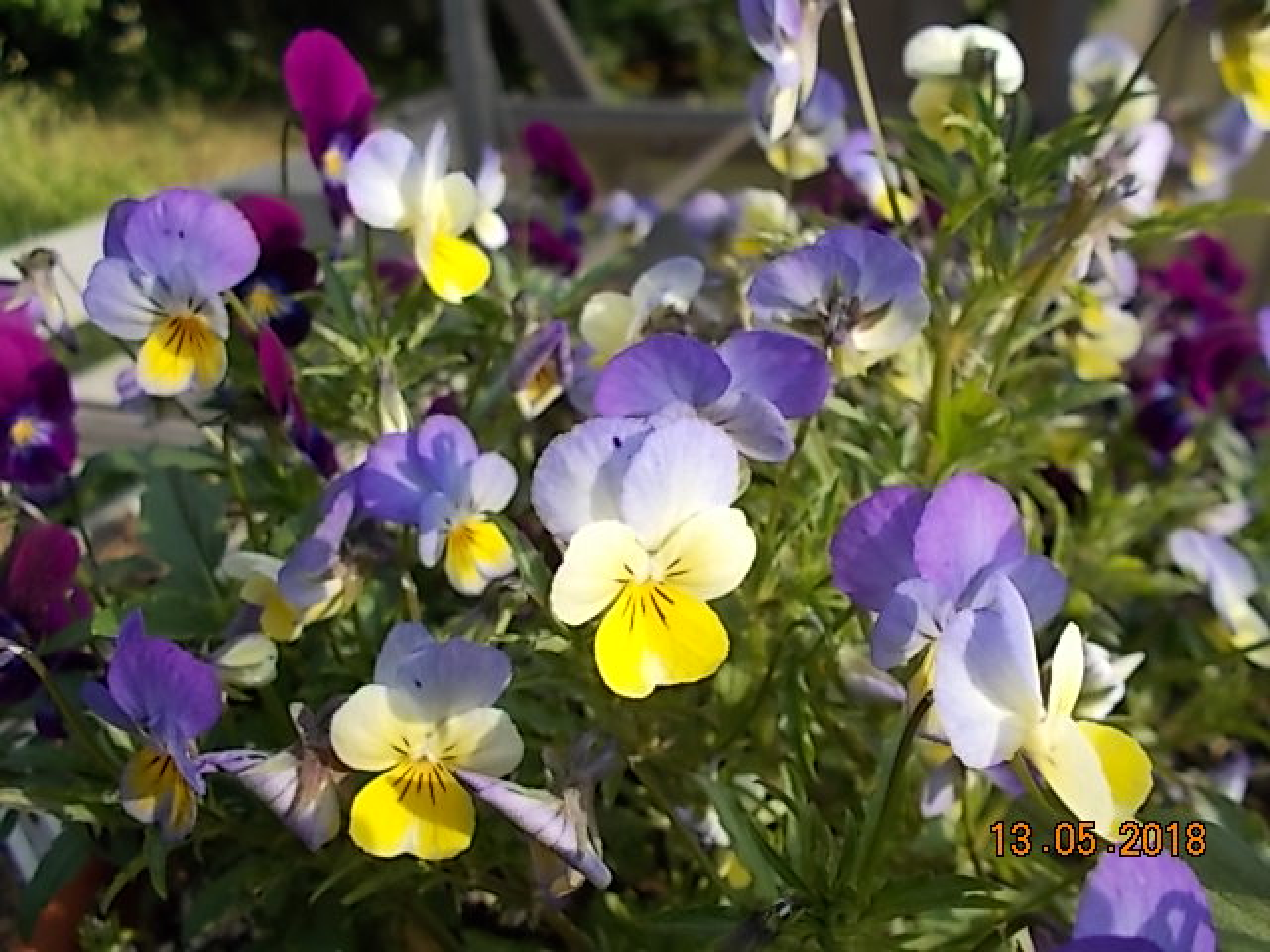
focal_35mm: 26
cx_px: 635
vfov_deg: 53.1
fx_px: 954
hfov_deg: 67.3
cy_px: 476
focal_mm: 4.6
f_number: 8
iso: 80
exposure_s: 1/100
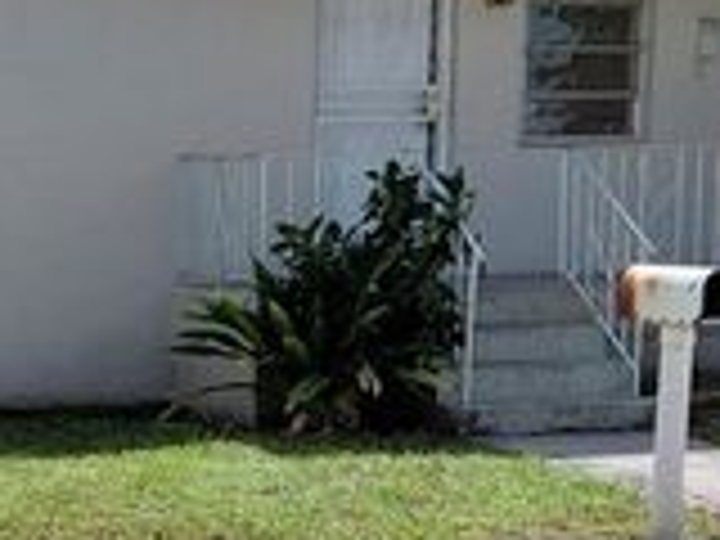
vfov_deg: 15.6
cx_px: -40
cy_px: 551
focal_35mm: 93
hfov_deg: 20.3
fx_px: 1934
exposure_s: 1/3060
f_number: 1.8
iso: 50
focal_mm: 4.69
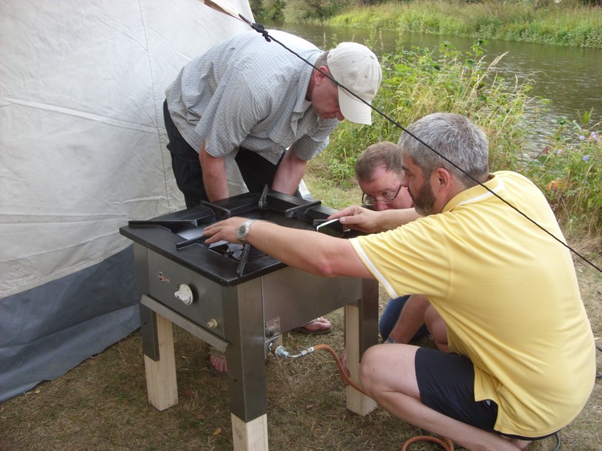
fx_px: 800
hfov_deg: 41.3
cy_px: 226
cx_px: 301
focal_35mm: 46
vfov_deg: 31.5
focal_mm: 7.6
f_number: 2.9
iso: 50
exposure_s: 1/76
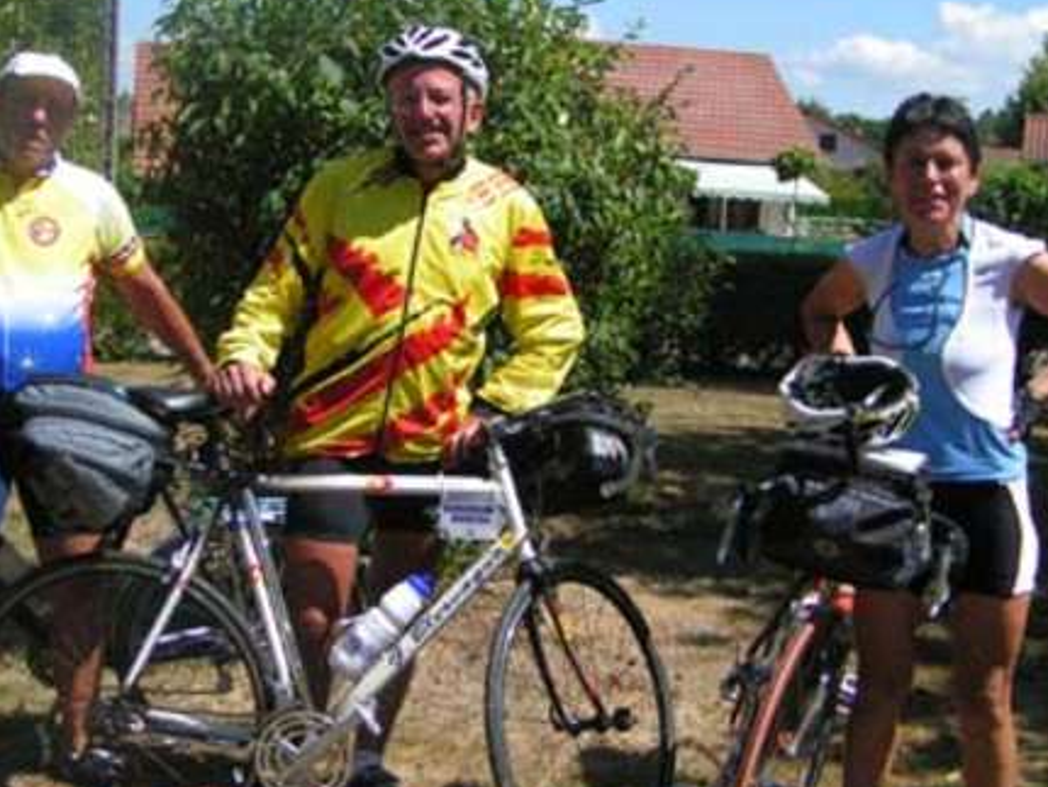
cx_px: 414
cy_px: 395
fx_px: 1605
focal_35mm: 53
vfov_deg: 27.6
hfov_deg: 36.0
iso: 50
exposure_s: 1/1000
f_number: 3.2
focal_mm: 5.8
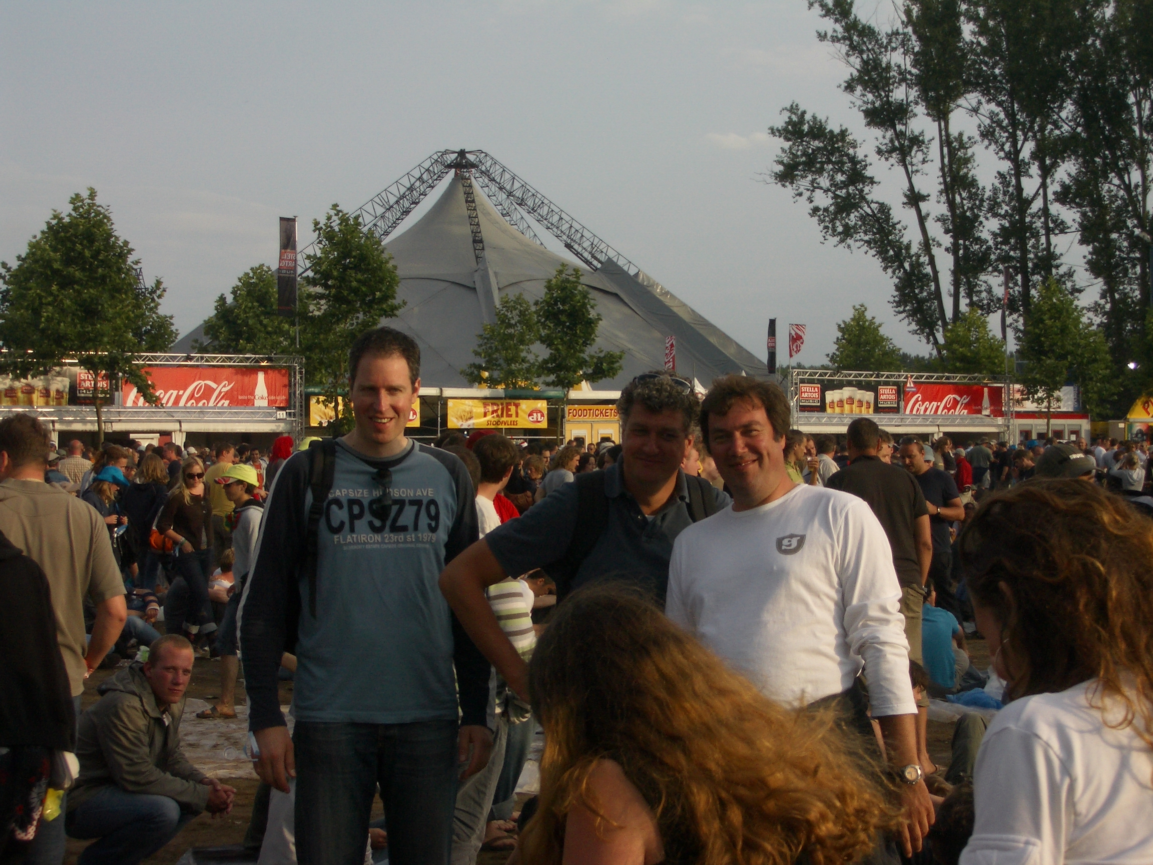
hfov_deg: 26.3
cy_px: 432
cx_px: 576
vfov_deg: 19.9
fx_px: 2465
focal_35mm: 74
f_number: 6.2
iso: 50
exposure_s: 1/250
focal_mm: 12.2
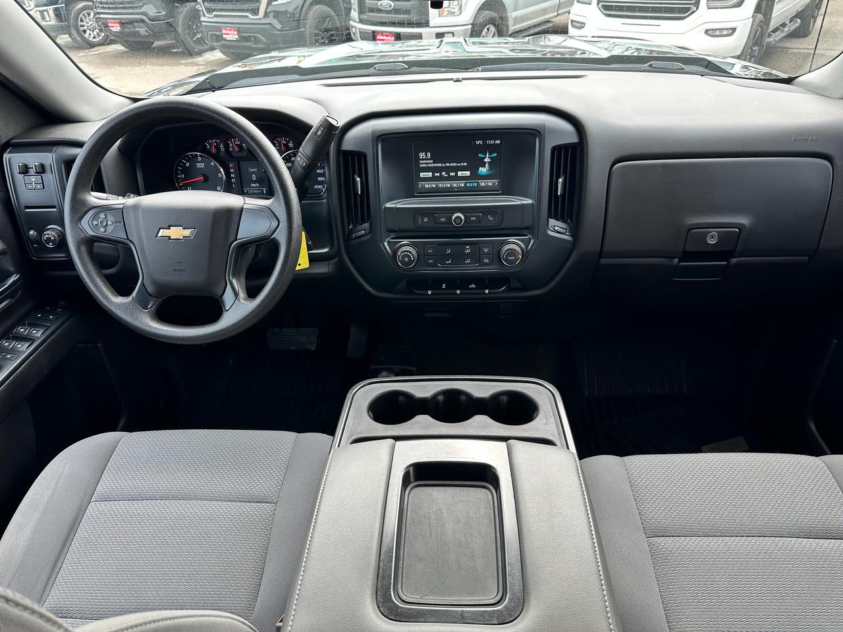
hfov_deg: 71.6
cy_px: 316
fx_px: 584
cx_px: 422
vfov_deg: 56.8
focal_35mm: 24
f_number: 1.78
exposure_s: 1/156
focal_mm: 6.86
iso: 64
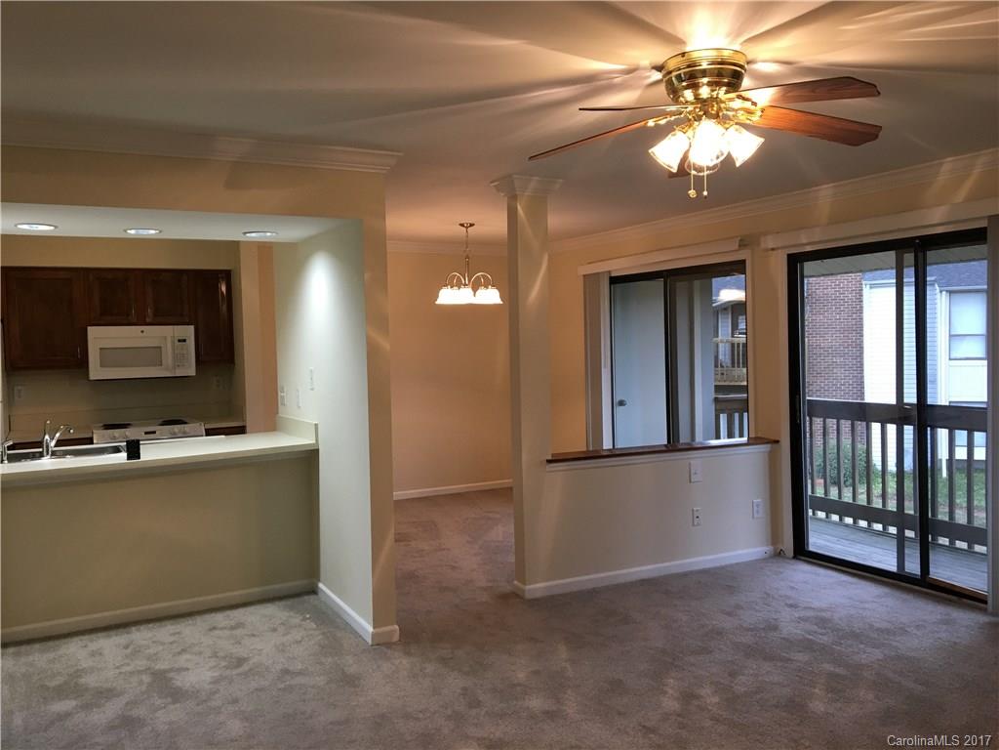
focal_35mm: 29
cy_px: 375
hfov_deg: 61.7
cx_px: 500
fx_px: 837
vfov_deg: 48.2
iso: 40
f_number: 2.2
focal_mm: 4.15
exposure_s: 1/30
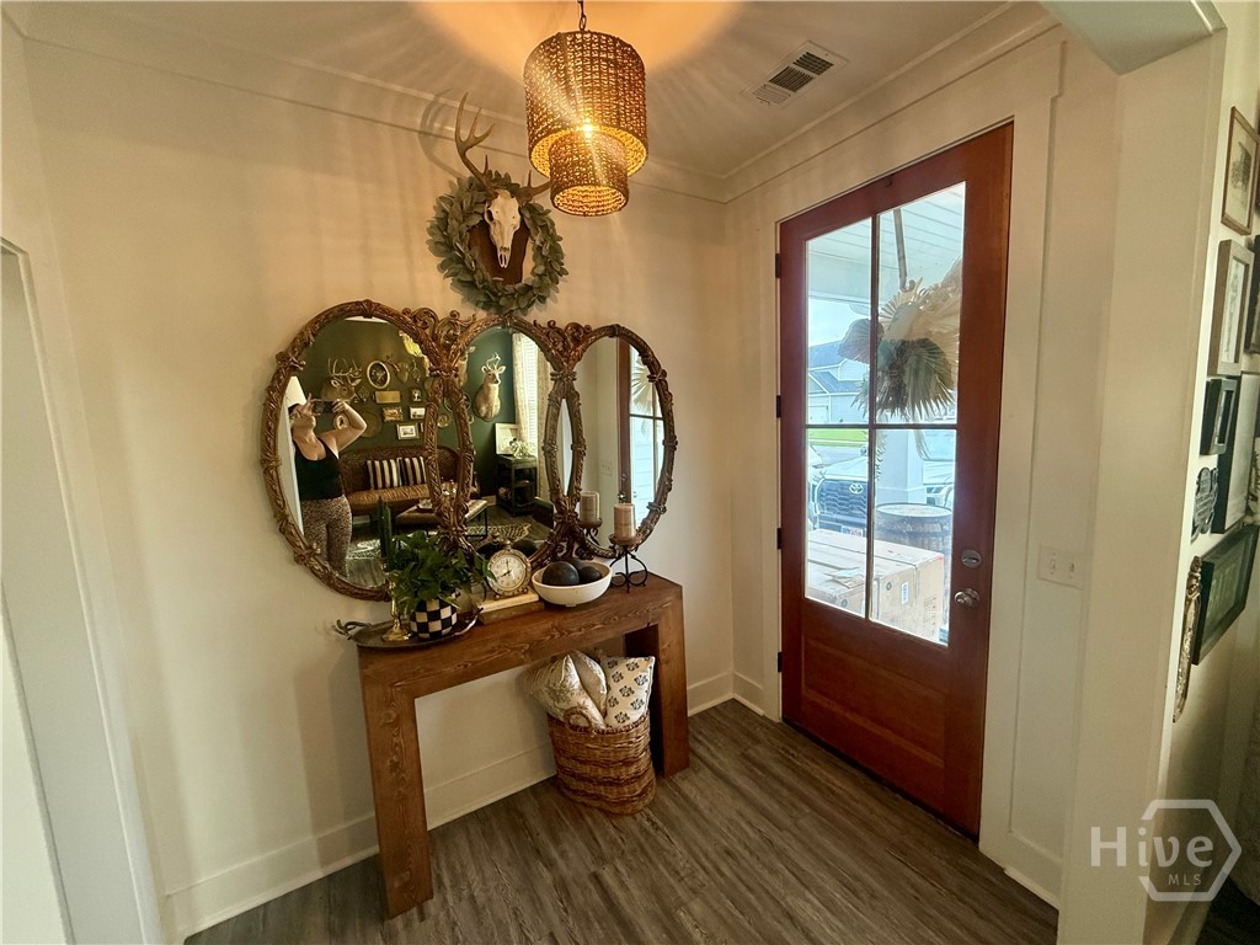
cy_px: 472
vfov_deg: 85.7
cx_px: 630
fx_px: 510
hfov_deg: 102.1
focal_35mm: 14
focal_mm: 2.22
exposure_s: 1/120
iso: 400
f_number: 2.2
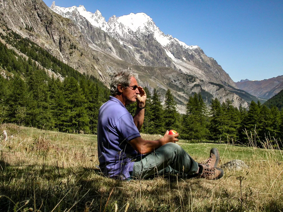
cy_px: 106
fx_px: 401
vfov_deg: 29.7
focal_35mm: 49
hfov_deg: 38.9
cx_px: 142
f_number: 4.1
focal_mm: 10.2
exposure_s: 1/1263
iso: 100
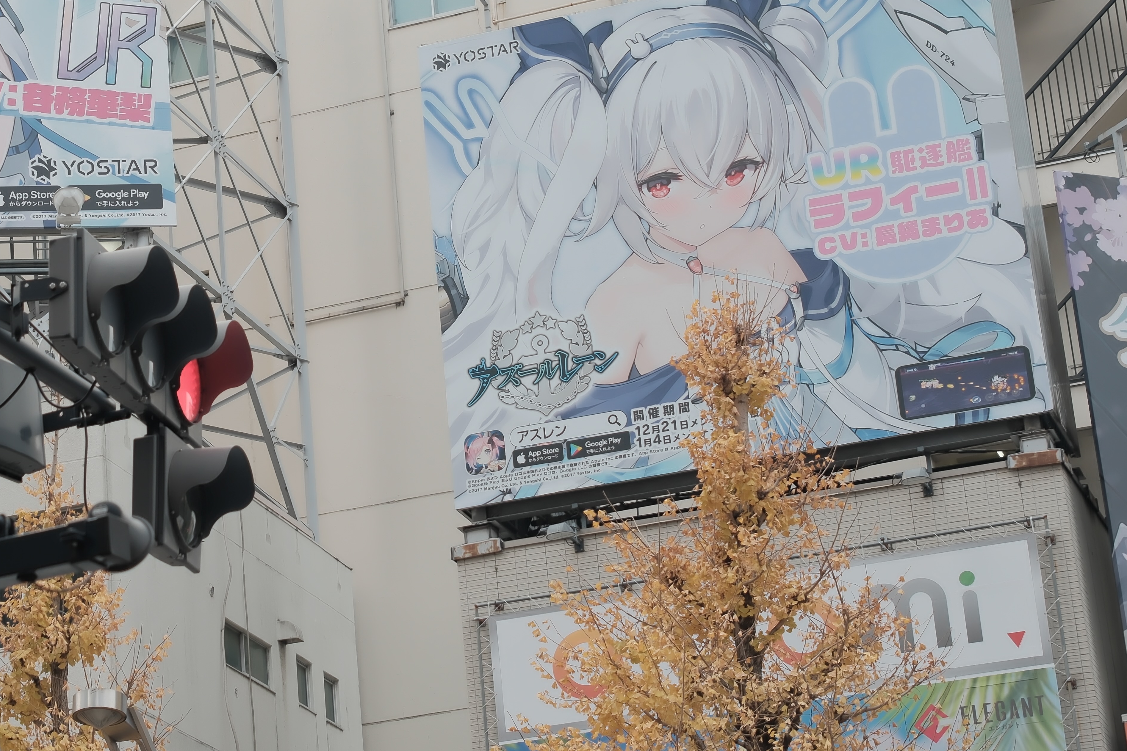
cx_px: 241
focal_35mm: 102
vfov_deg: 13.4
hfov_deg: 19.8
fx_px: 3193
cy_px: 183
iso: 125
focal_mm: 33
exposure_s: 1/75
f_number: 4
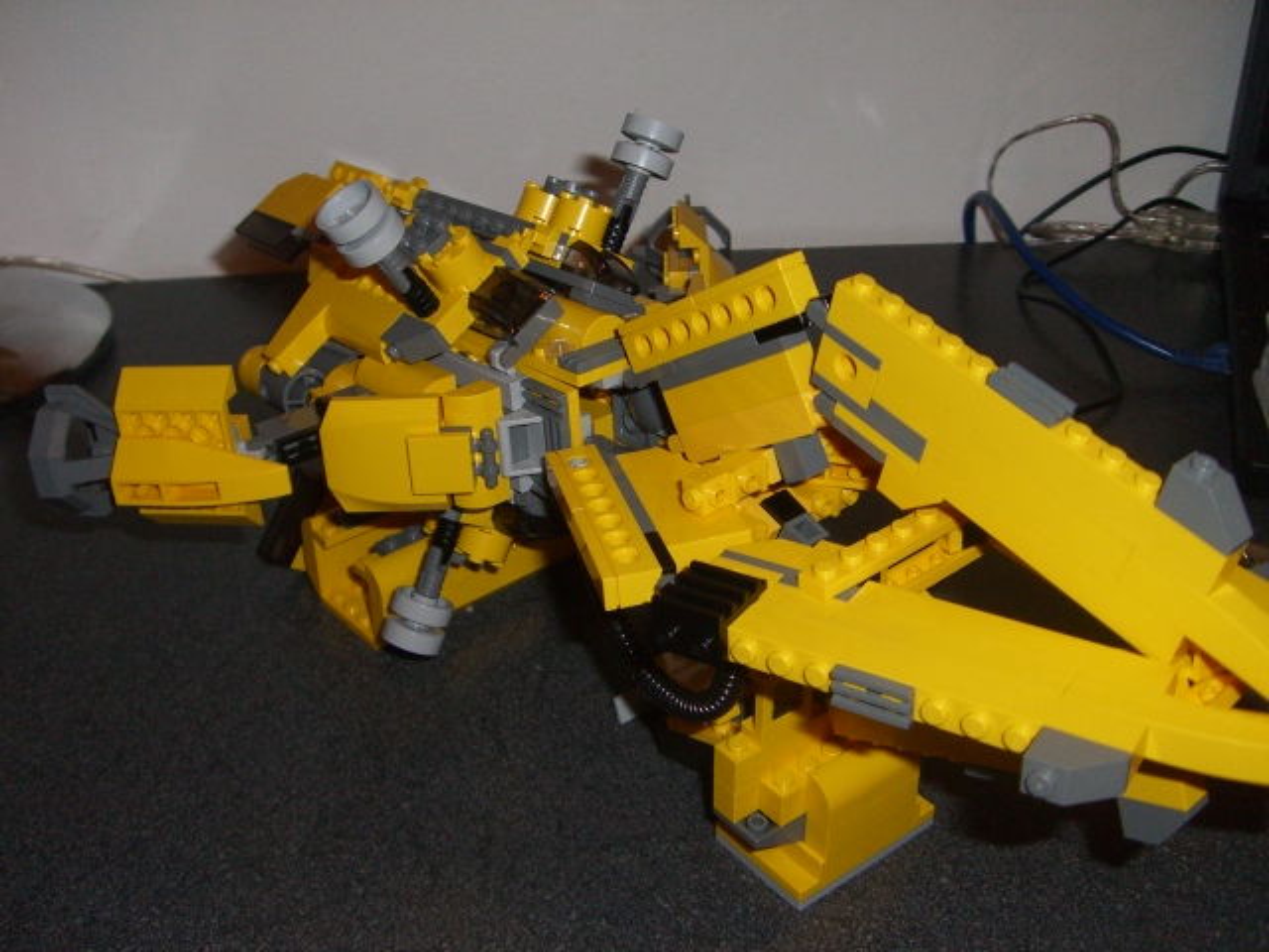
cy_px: 476
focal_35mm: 38
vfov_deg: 37.7
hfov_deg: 49.0
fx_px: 1393
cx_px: 634
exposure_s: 1/60
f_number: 2.7
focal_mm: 6.2
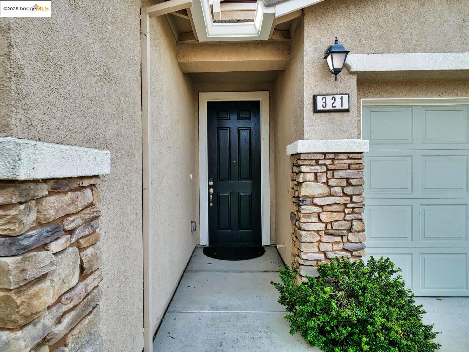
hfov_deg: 76.4
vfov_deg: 61.1
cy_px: 176
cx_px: 234
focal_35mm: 22
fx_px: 298
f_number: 5
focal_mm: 11
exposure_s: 1/160
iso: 125
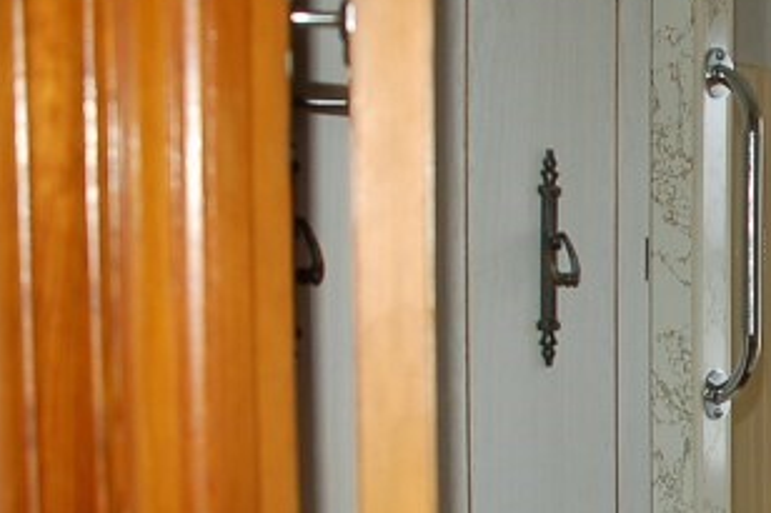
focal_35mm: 78
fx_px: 1670
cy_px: 388
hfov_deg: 23.3
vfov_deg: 17.4
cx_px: 979
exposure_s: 1/60
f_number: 3.8
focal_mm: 20
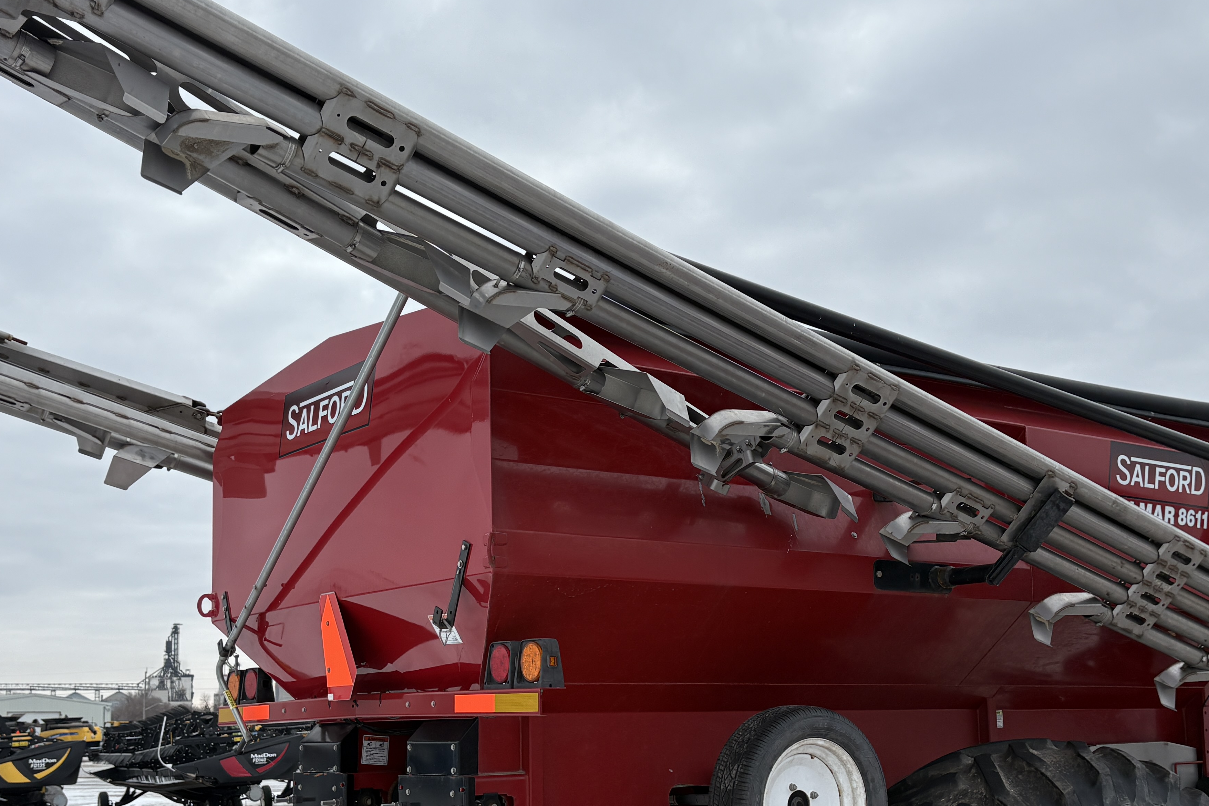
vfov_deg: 30.2
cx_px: 608
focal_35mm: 44
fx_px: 1478
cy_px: 551
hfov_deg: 44.5
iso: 50
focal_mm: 5.96
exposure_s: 1/2985
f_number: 1.6
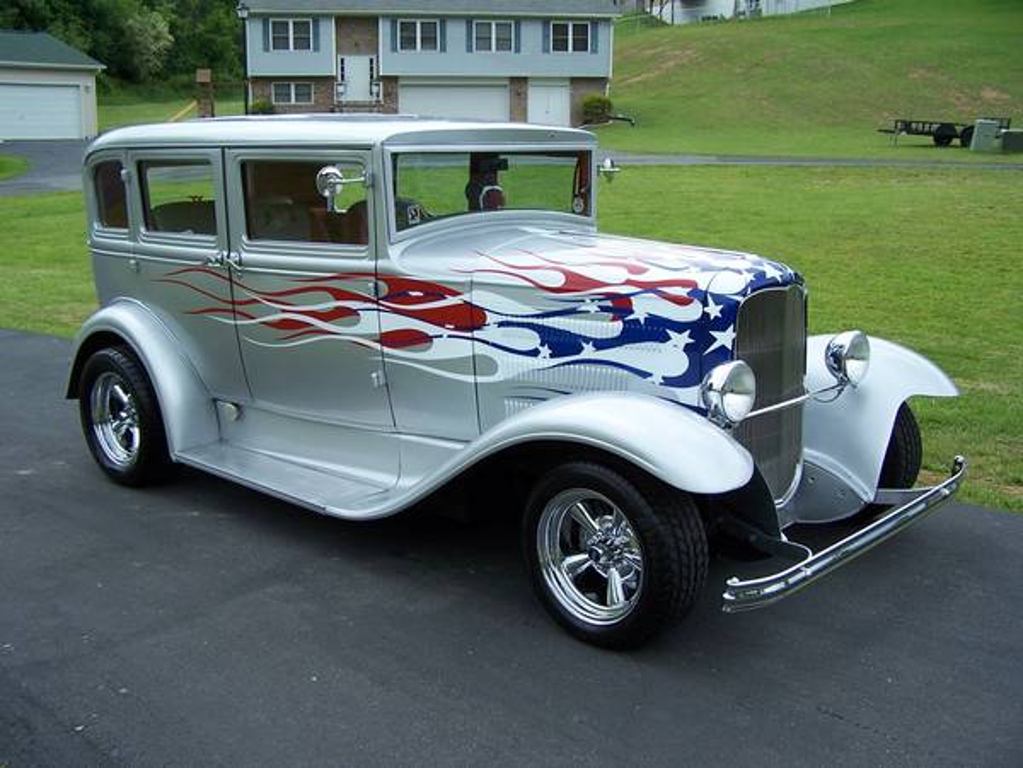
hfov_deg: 49.0
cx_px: 512
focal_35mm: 38
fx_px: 1123
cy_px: 384
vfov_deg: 37.7
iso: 80
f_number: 2.8
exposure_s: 1/750
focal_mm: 6.3
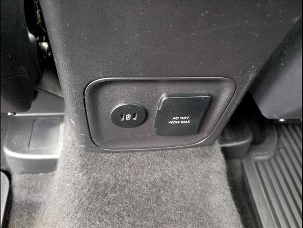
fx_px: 210
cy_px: 114
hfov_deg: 71.6
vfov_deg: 56.8
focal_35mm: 24
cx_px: 152
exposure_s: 1/21.1
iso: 1979
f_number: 1.68
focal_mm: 6.9
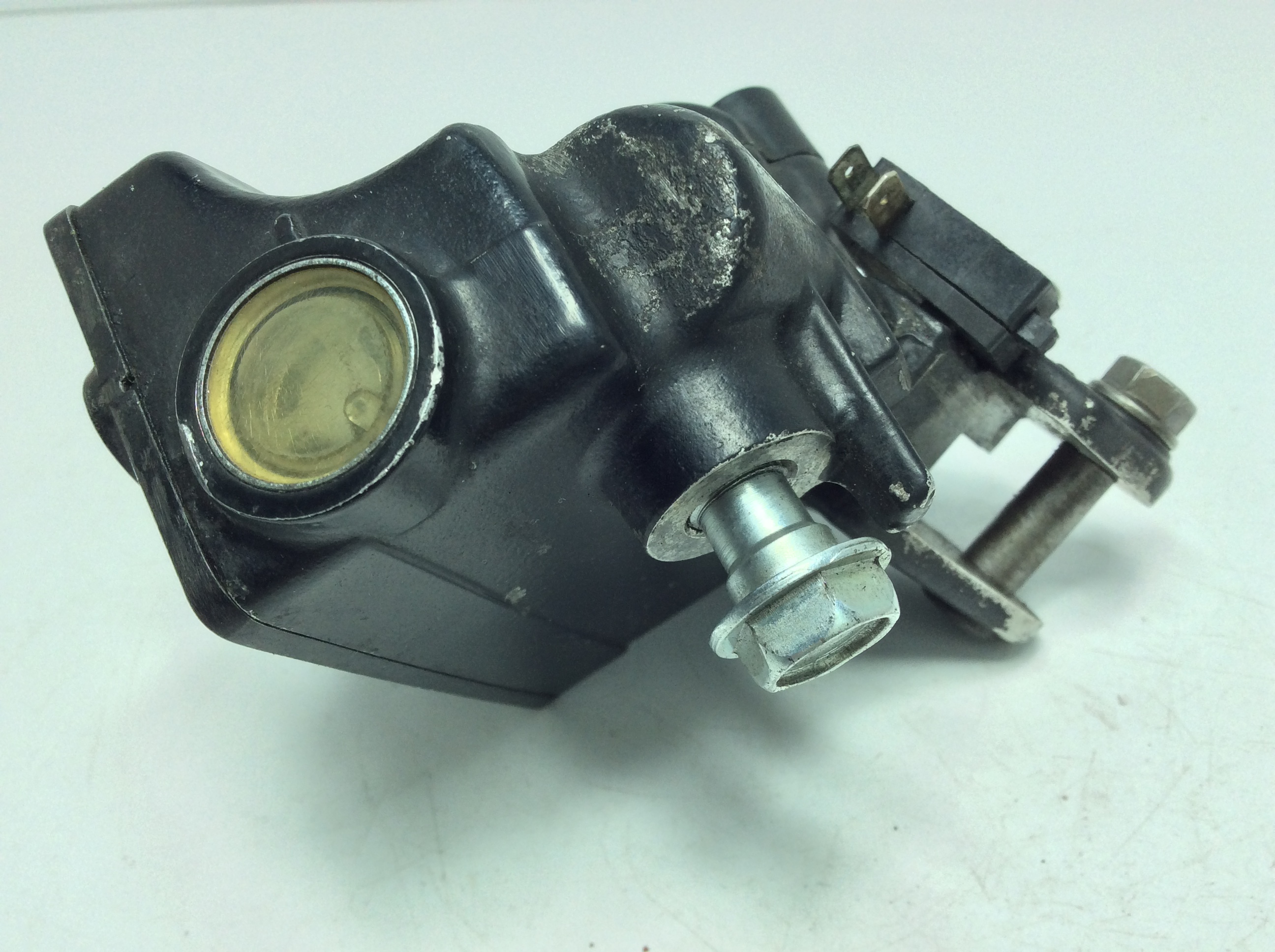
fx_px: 1177
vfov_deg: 44.1
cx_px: 638
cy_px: 476
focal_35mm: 32
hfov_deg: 56.9
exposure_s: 1/228
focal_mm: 3.3
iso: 32
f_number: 2.4
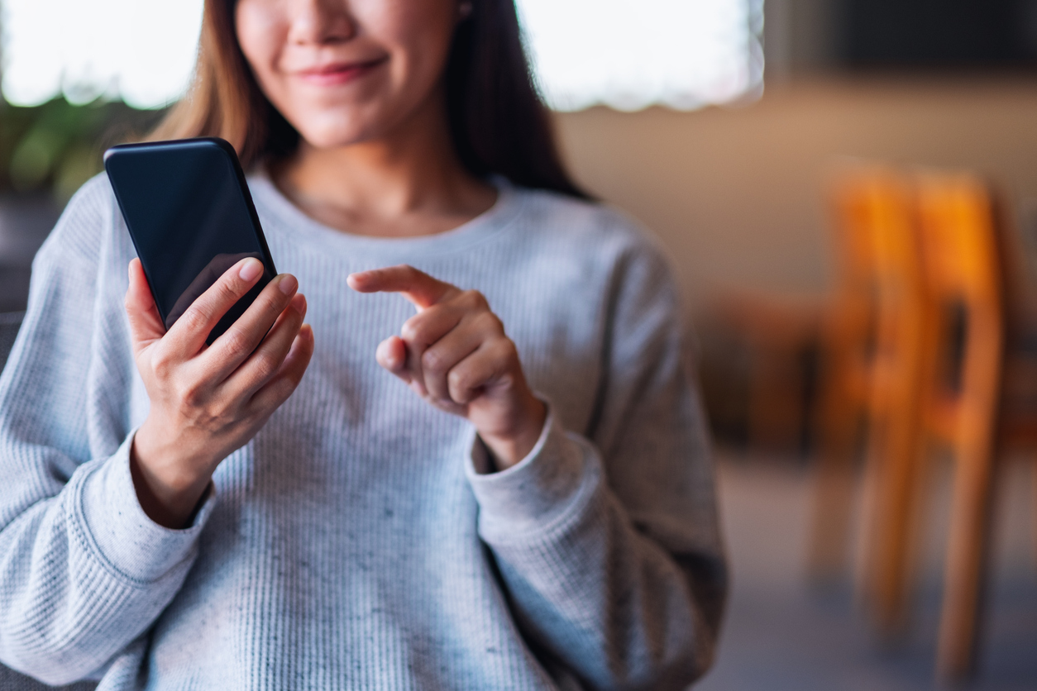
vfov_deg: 16.3
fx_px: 2419
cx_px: 518
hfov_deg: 24.2
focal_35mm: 84
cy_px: 346
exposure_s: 1/280
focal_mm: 56
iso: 200
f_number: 1.2
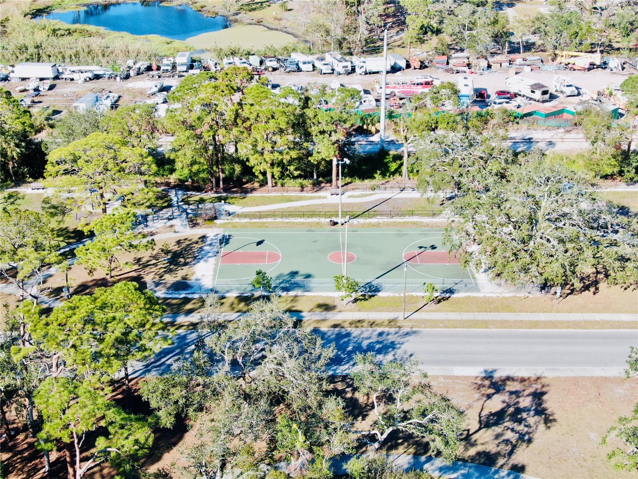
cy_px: 240
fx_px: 885
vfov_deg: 30.3
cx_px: 319
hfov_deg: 39.7
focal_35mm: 48
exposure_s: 1/400
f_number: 3.8
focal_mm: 8.6
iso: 100
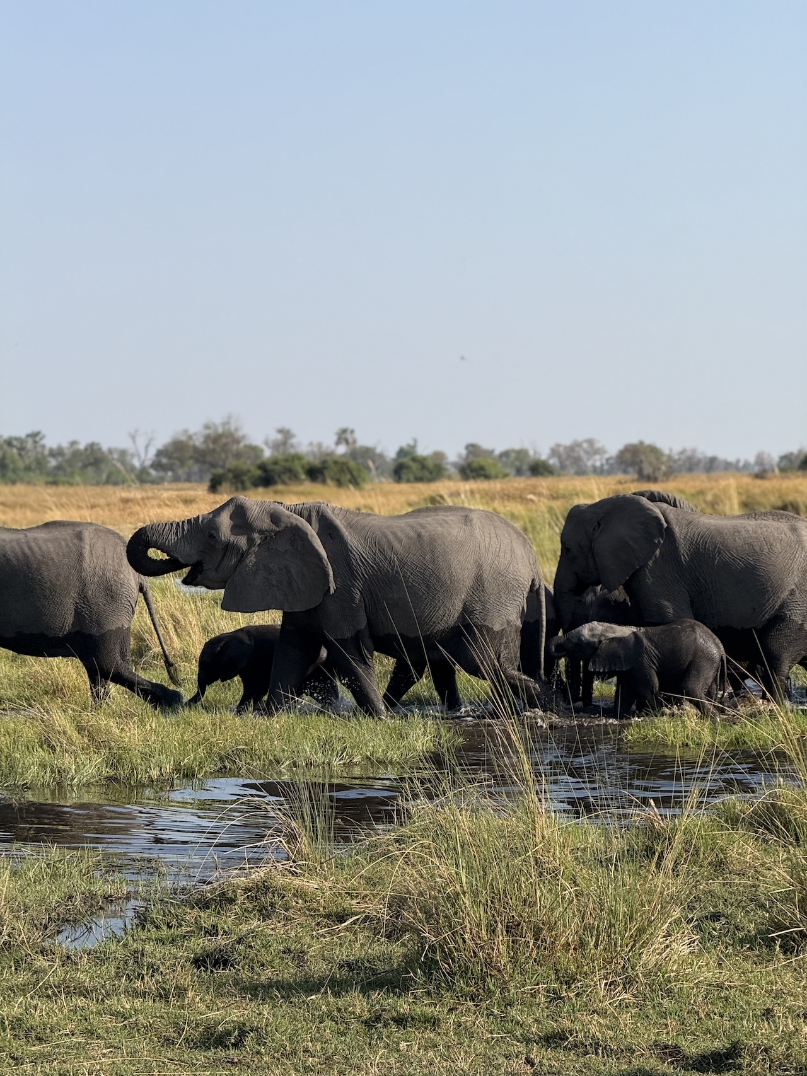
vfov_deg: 16.4
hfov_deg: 12.3
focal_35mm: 120
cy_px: 538
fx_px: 3731
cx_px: 404
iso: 50
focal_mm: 15.66
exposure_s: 1/1451
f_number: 2.8
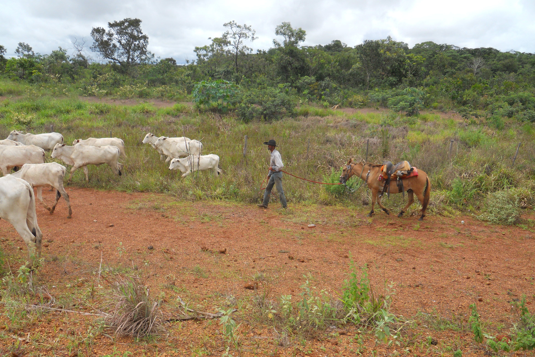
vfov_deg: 43.6
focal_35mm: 30
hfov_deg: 61.9
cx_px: 267
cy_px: 184
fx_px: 446
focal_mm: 5
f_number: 2.7
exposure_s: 1/1000
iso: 80
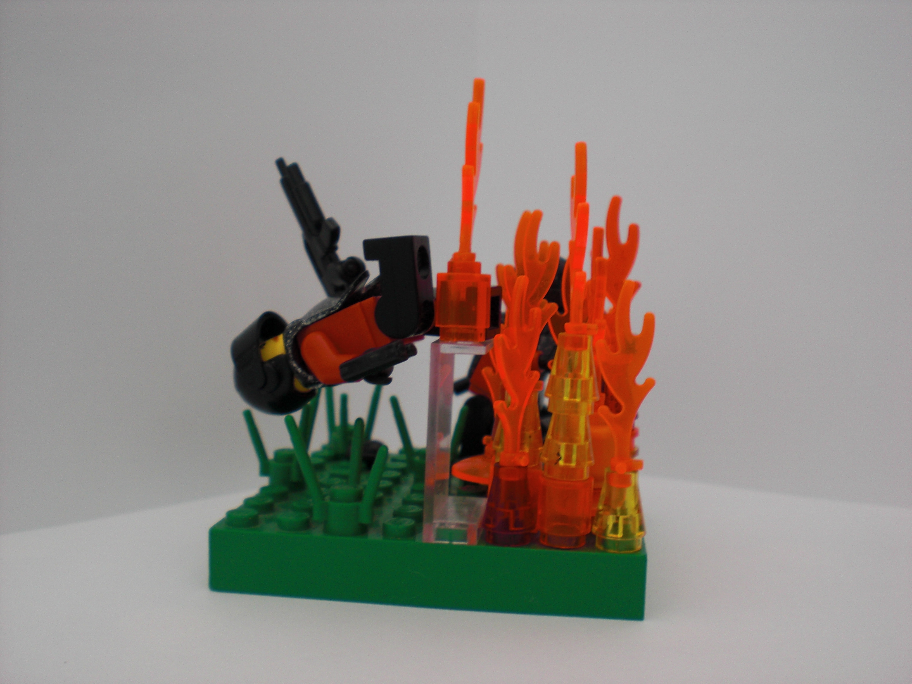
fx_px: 1001
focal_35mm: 38
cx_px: 456
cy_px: 342
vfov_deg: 37.7
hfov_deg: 49.0
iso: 100
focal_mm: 6.3
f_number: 3.1
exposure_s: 1/100
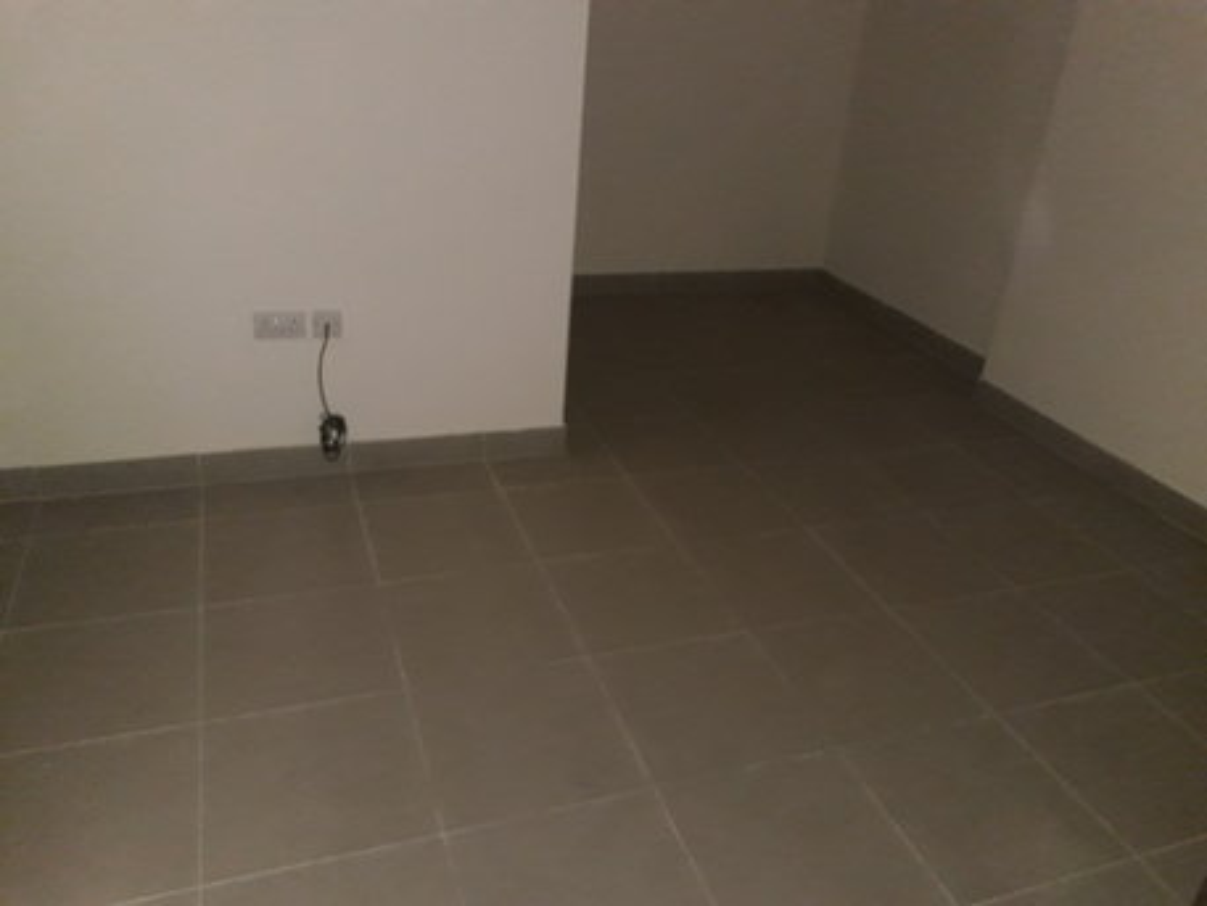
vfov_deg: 51.4
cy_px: 453
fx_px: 942
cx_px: 604
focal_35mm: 27
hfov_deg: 65.3
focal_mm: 3.6
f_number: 1.9
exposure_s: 1/25
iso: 320
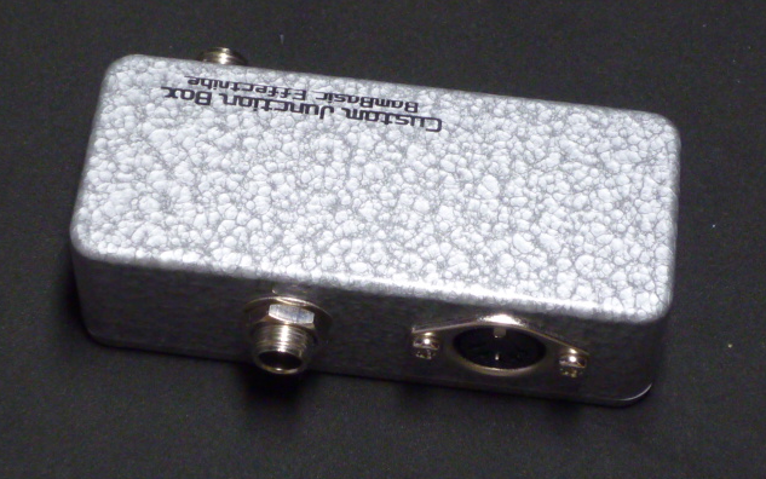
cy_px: 202
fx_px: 2193
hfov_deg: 19.8
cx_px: 381
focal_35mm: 105
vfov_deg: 12.5
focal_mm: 8.8
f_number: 4.3
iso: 320
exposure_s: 1/50
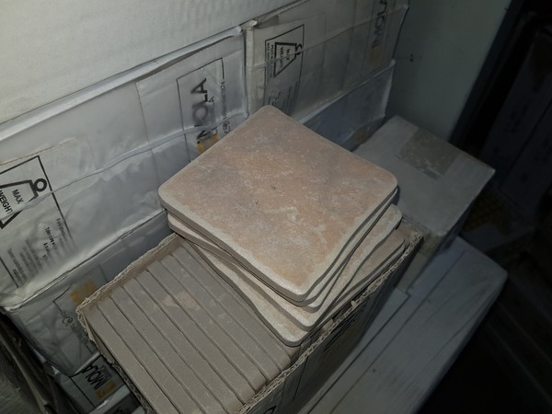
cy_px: 207
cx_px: 276
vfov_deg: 53.1
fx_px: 415
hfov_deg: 67.3
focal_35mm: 26
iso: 40
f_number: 1.7
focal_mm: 4.2
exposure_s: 1/225
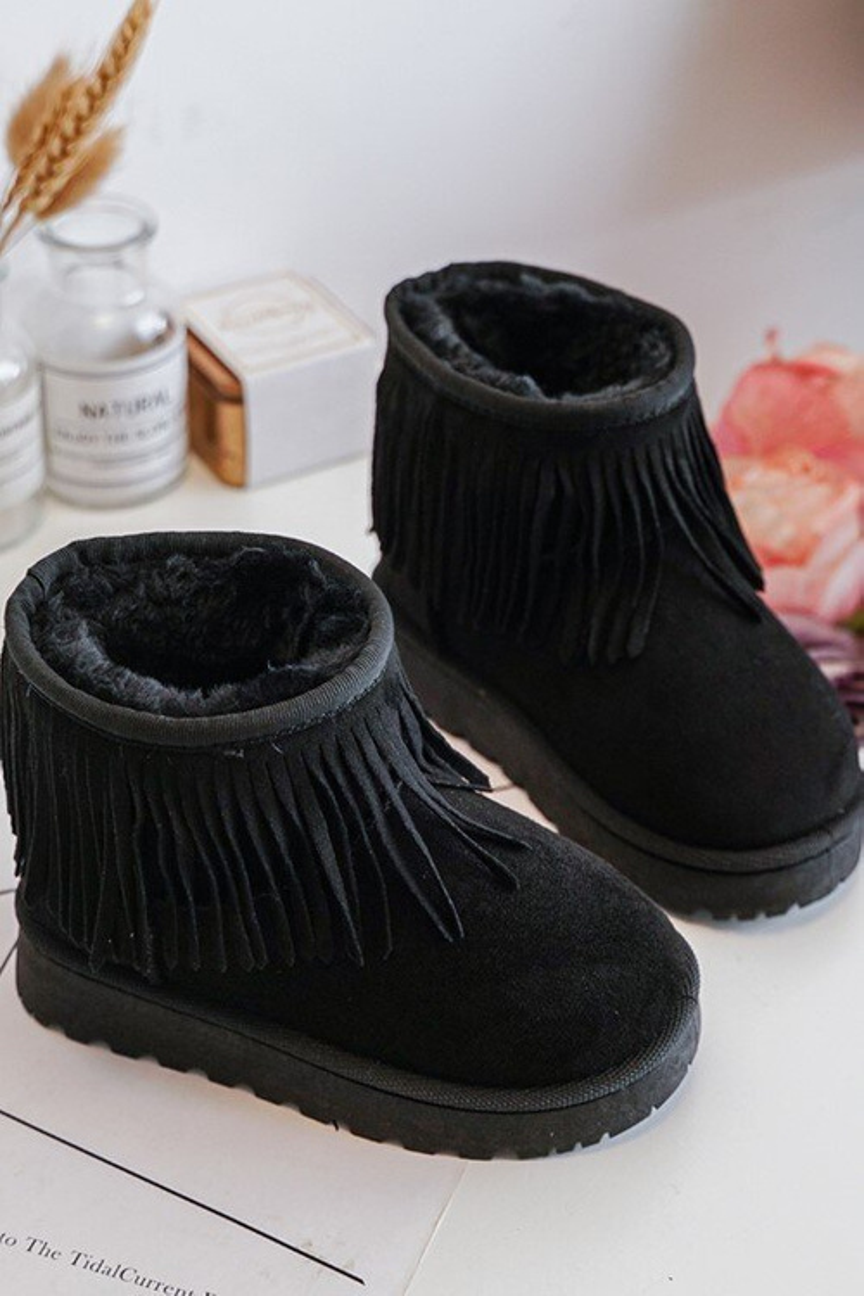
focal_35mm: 43
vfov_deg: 45.4
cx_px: 432
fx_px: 1548
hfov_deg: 31.2
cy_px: 648
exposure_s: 1/100
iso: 500
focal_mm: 43
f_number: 4
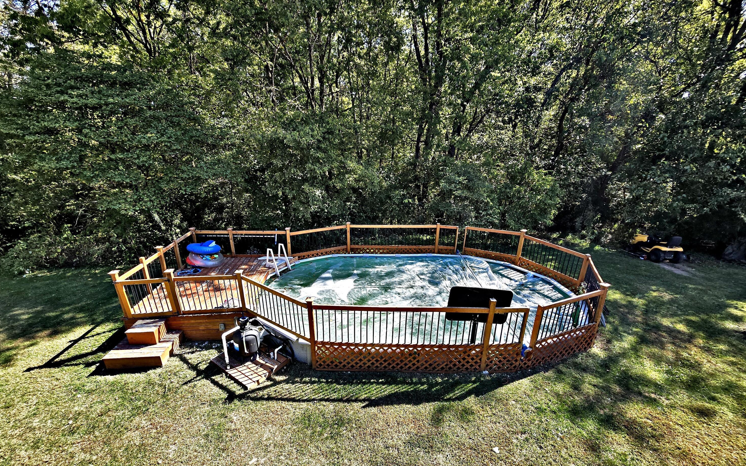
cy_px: 251
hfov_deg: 105.3
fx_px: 285
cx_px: 368
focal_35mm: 14
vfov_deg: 78.5
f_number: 2.2
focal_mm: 2.2
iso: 50
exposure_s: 1/387
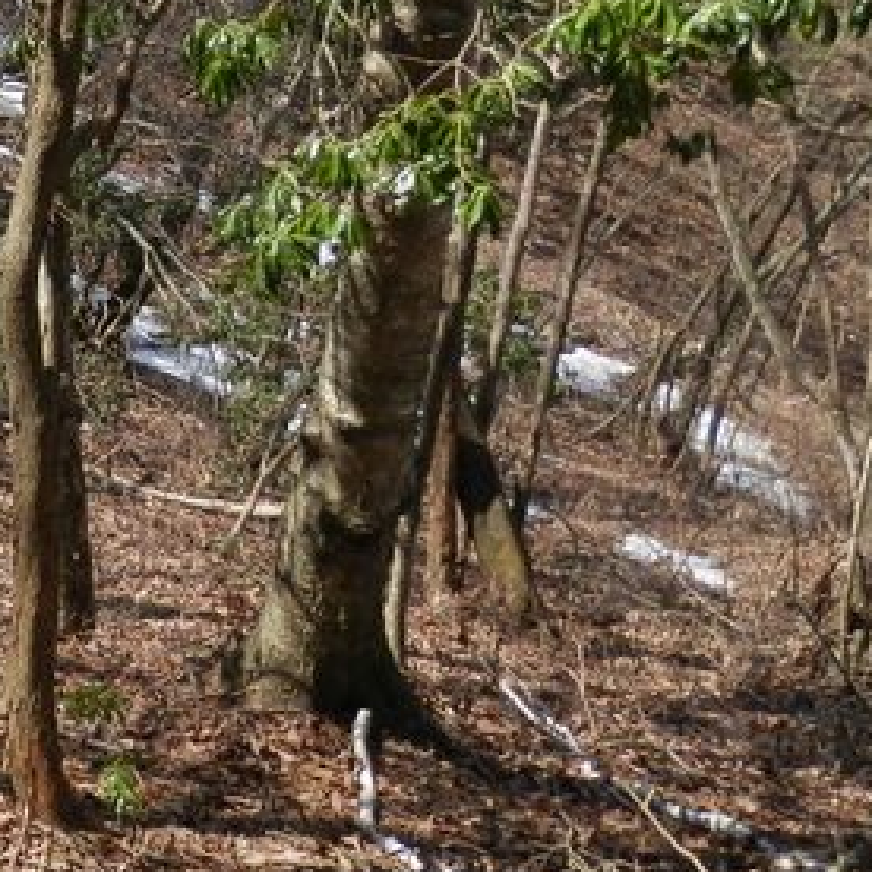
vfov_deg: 25.8
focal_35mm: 64
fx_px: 1824
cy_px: 38
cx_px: -107
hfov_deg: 24.9
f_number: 3
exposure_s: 1/400
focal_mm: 4.5
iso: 80
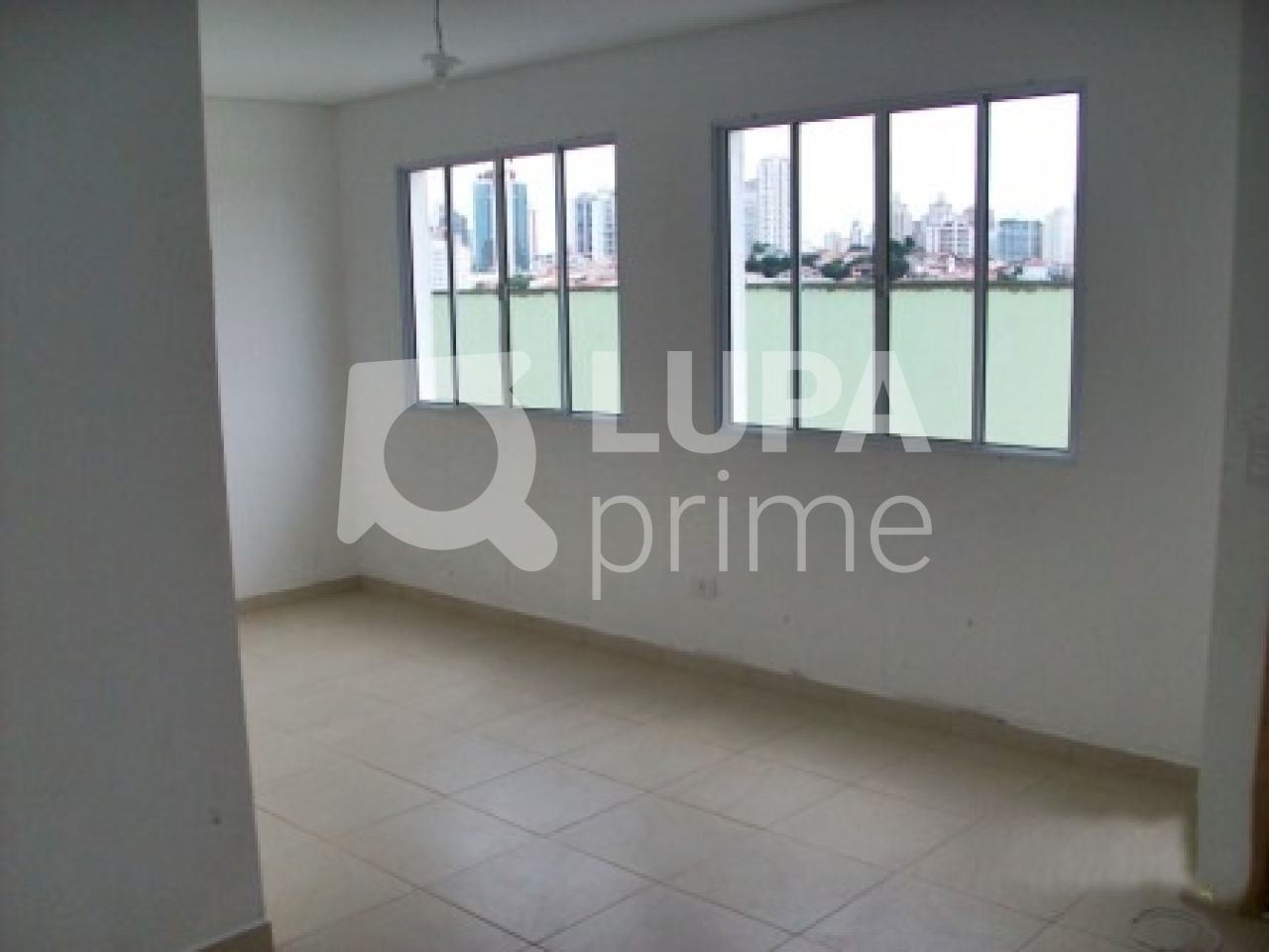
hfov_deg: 54.0
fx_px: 1246
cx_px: 634
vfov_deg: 41.8
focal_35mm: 34
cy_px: 476
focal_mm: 5.7
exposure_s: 1/500
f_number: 2.8
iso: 80
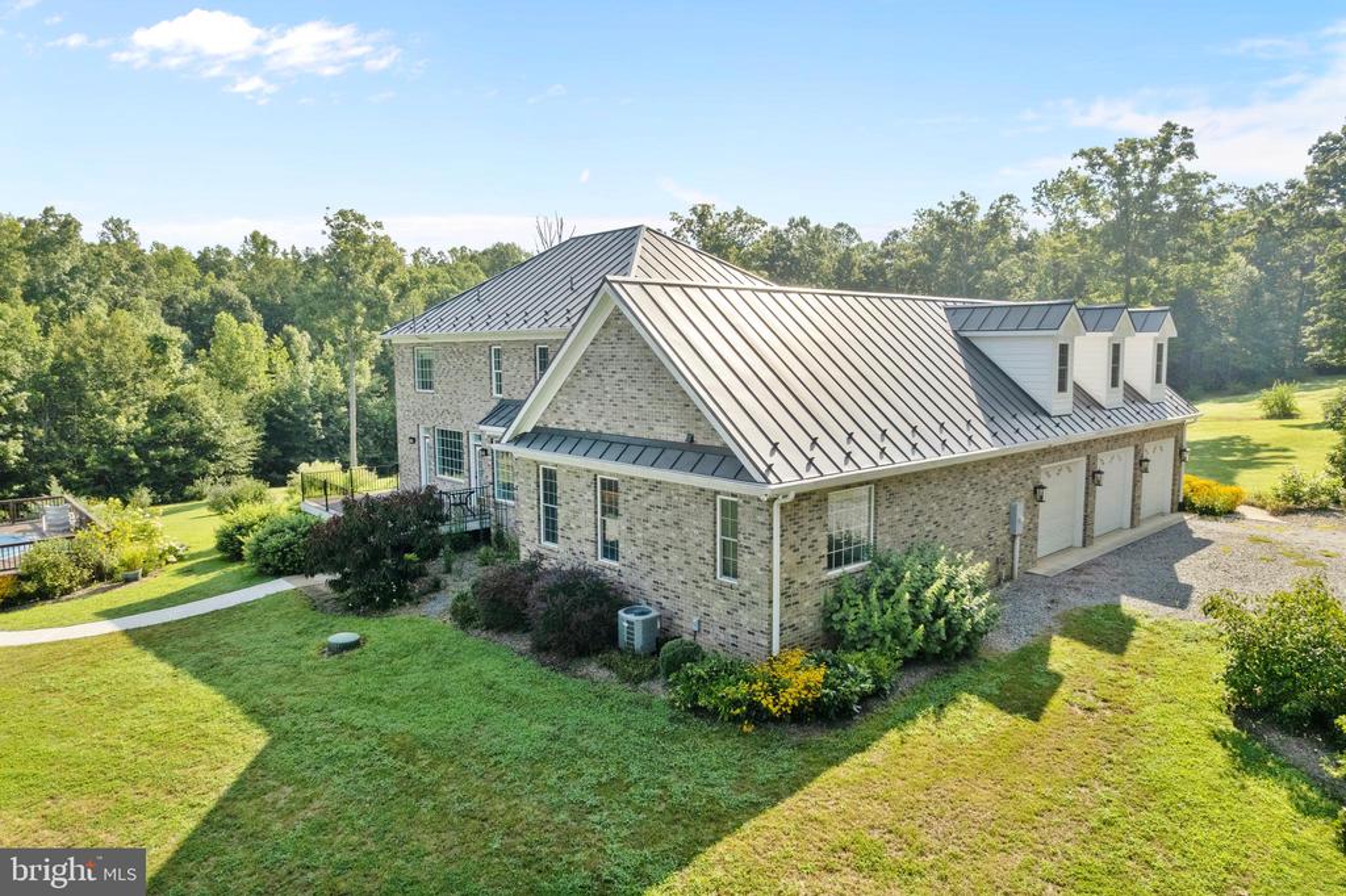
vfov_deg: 57.2
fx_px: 822
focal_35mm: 22
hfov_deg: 78.6
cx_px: 673
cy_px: 448
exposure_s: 1/2500
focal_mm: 8.38
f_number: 2.8
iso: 100
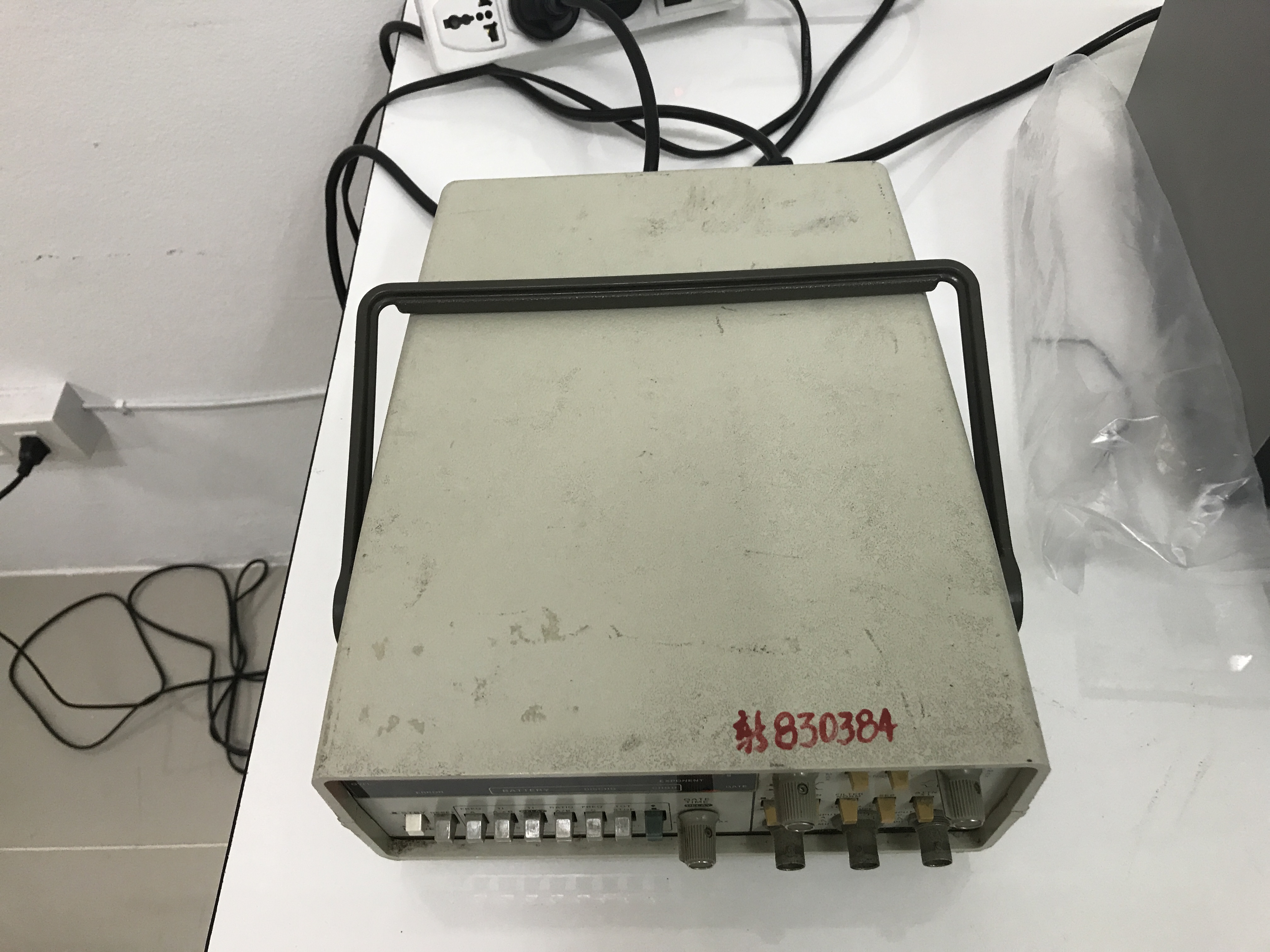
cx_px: 635
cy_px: 476
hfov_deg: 63.4
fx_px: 1027
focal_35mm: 28
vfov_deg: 49.7
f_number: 1.8
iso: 40
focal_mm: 3.99
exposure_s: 1/17
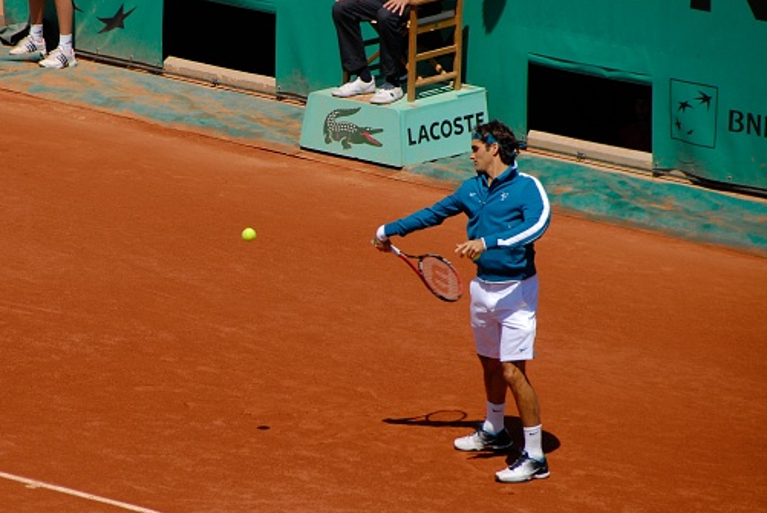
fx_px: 8167
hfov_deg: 5.4
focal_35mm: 383
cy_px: 259
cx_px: 283
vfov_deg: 3.6
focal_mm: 200
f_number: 6.3
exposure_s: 1/1250
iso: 200
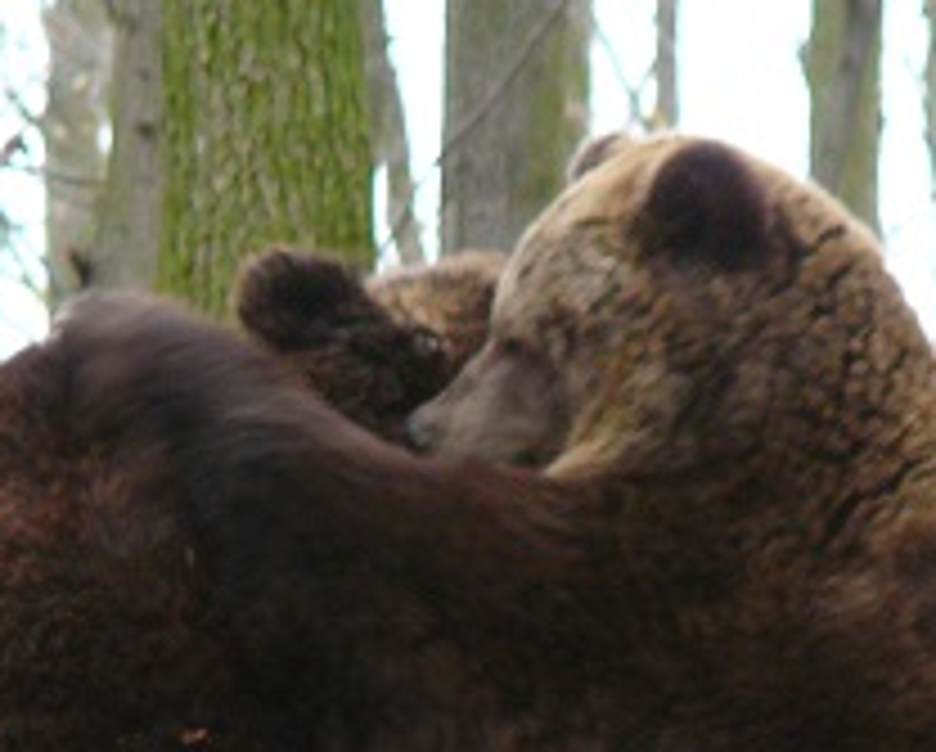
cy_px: 729
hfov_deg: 2.3
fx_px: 23275
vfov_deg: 1.8
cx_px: 729
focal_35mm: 839
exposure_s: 1/40
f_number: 4.2
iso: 200
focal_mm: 52
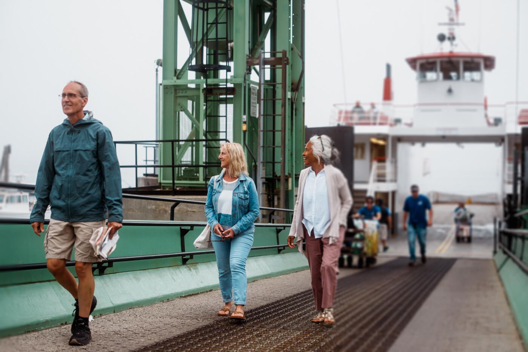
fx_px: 733
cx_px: 264
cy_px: 176
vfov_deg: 27.0
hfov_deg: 39.6
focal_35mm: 50
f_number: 2.2
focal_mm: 50
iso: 200
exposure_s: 1/500
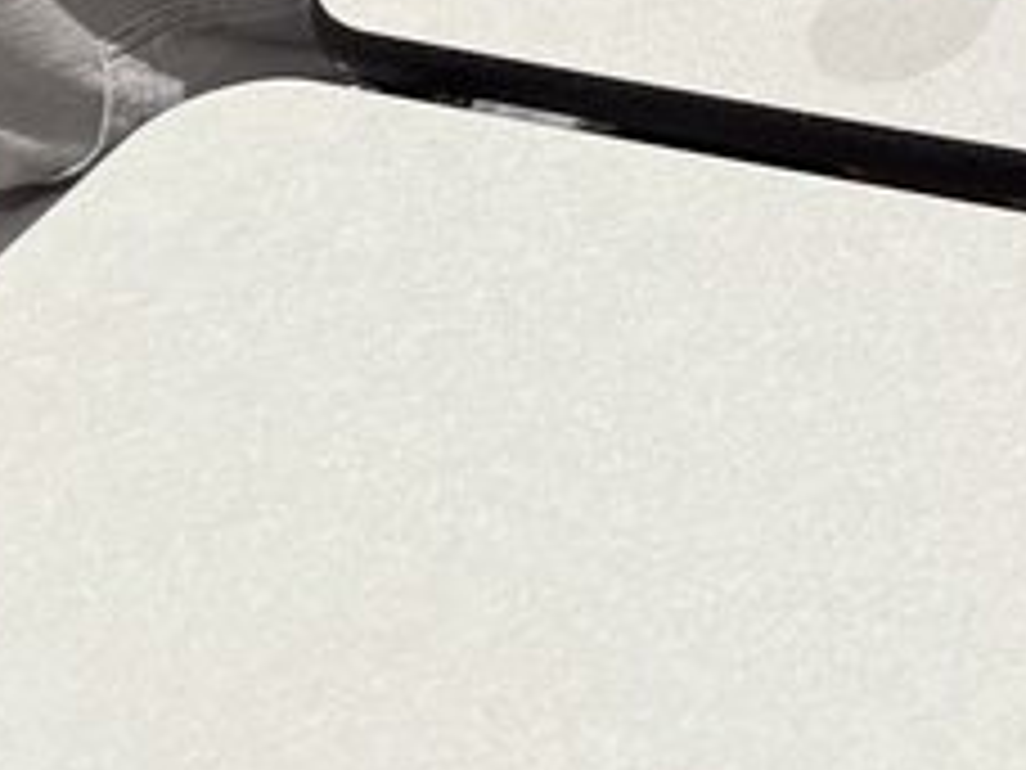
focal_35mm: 108
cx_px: 1732
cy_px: -865
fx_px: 3201
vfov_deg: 11.9
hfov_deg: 16.0
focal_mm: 6.76
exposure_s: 1/60
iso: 160
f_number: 1.78
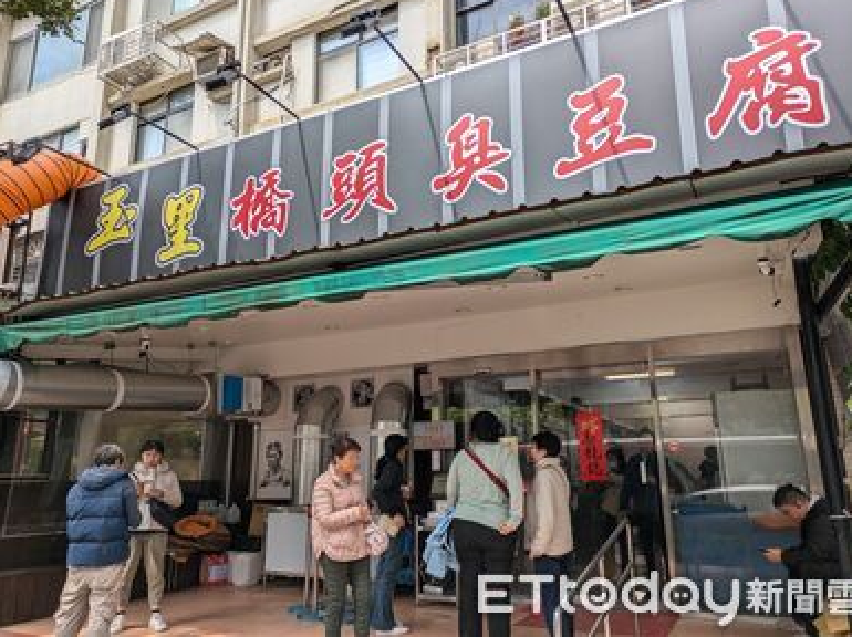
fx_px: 639
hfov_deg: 67.3
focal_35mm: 26
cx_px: 438
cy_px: 307
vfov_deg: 53.0
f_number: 1.89
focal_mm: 5.43
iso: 35
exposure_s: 1/1110
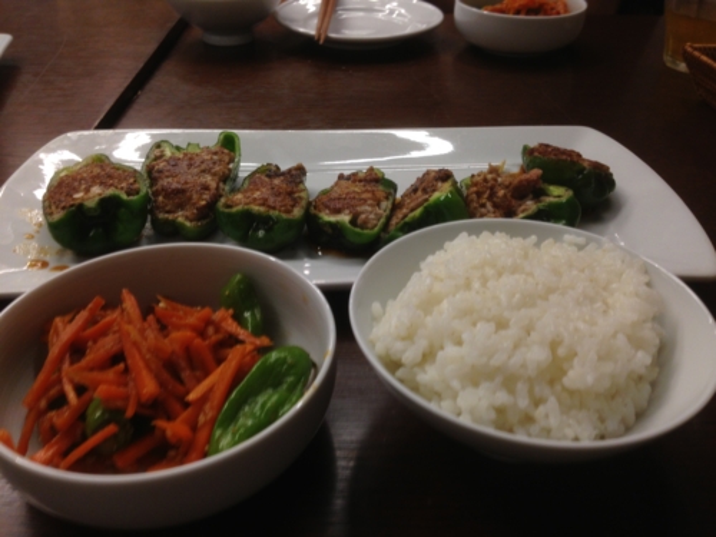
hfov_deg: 55.4
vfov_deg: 42.9
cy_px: 268
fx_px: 683
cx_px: 358
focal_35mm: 33
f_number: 2.4
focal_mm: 4.13
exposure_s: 1/30
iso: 50
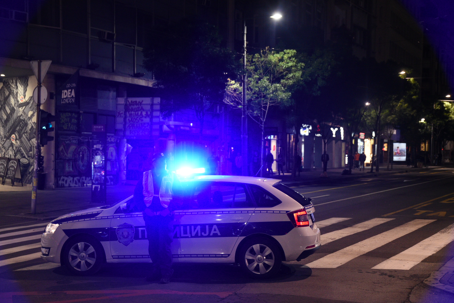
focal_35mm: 52
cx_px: 227
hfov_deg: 38.2
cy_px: 152
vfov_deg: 26.0
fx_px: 656
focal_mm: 52
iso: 2500
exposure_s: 1/80
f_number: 4
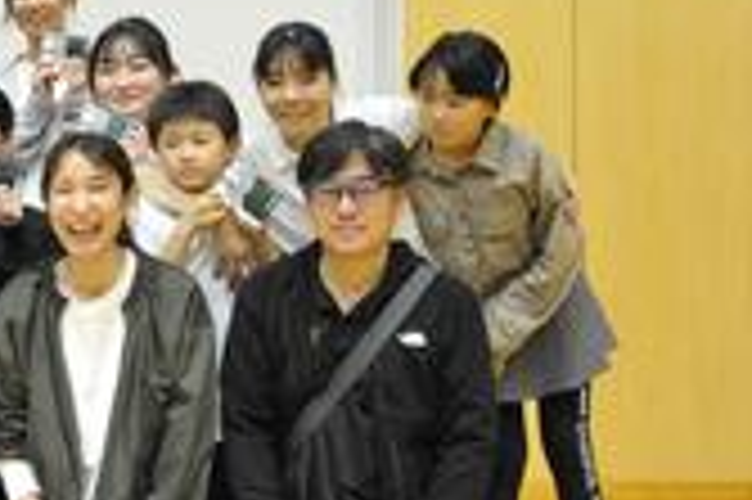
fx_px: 1649
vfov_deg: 17.2
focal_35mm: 79
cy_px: 176
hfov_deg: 24.1
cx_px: -68
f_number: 3.8
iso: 3200
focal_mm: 22
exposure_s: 1/160
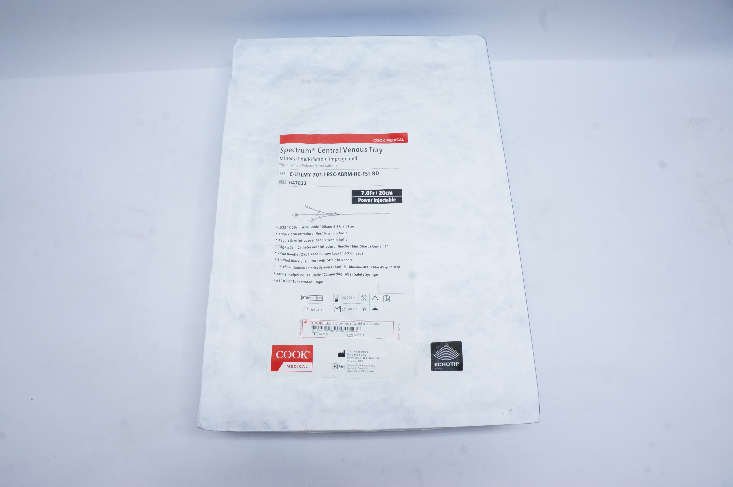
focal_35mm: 27
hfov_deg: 67.4
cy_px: 244
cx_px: 366
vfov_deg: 47.8
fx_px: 549
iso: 800
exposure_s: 1/15
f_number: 14
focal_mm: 18
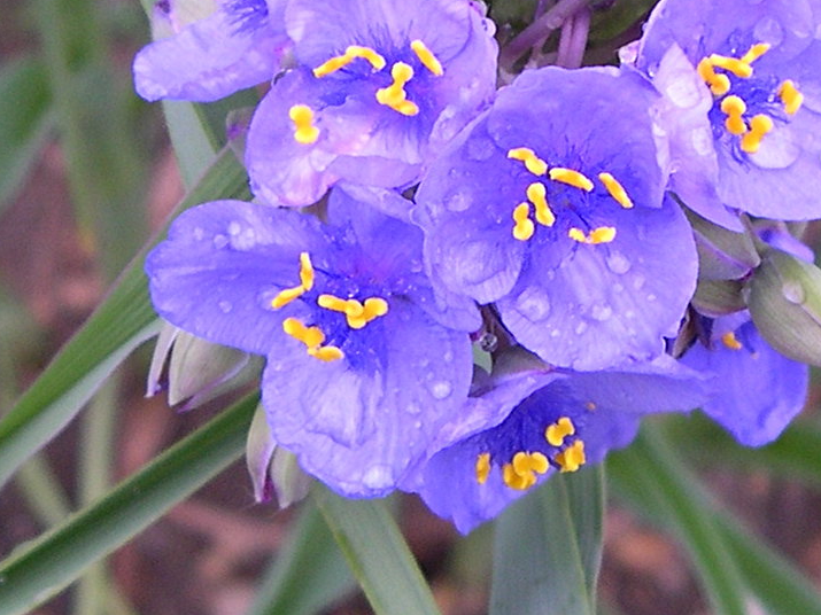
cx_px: 511
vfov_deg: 17.3
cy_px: 157
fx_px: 2016
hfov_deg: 23.0
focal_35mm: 85
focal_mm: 8
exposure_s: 1/44
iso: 100
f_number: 2.8
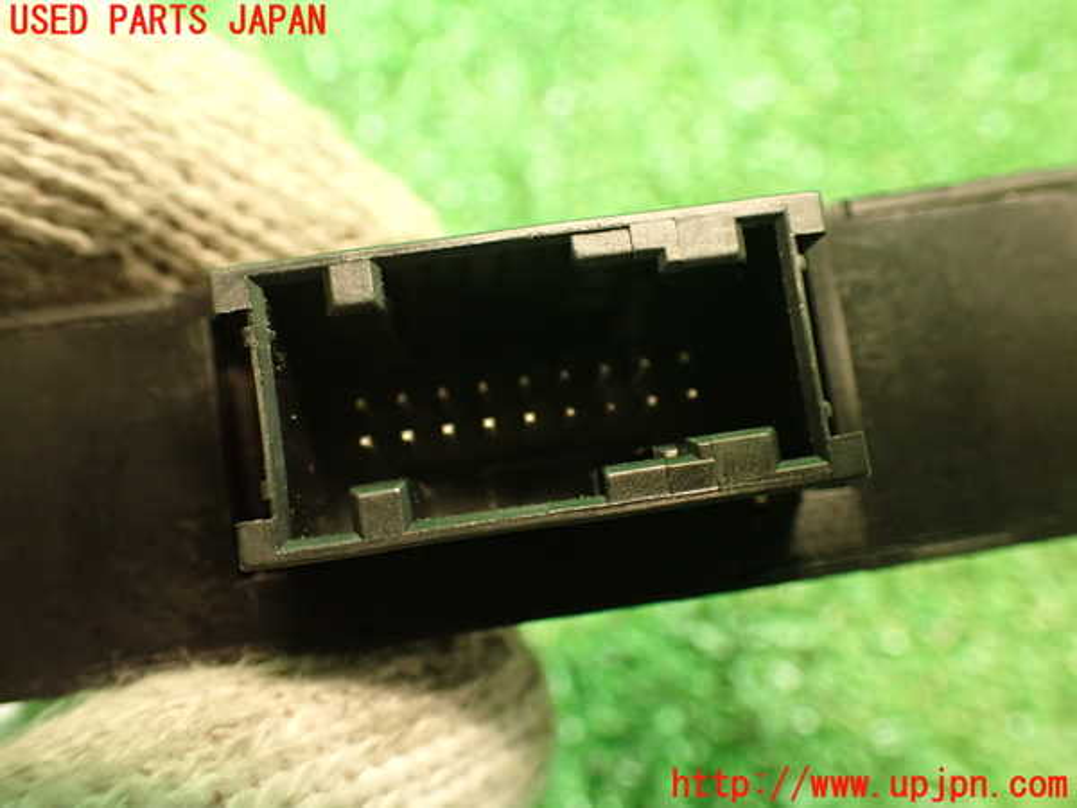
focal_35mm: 32
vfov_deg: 44.2
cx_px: 538
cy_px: 404
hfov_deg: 56.8
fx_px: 996
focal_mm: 5.79
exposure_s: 1/25
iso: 800
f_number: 2.4
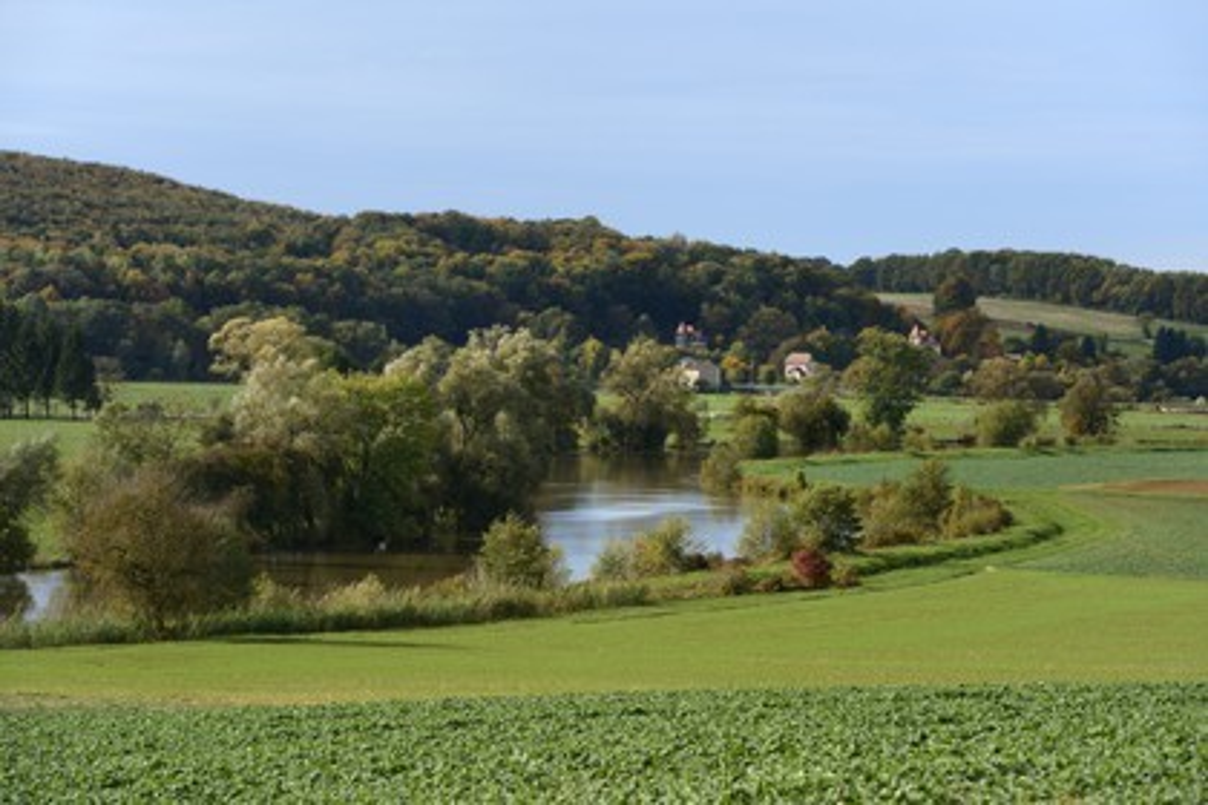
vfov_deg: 8.6
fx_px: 5368
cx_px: 604
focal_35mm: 160
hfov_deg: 12.8
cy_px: 402
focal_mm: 160
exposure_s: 1/250
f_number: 10
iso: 200
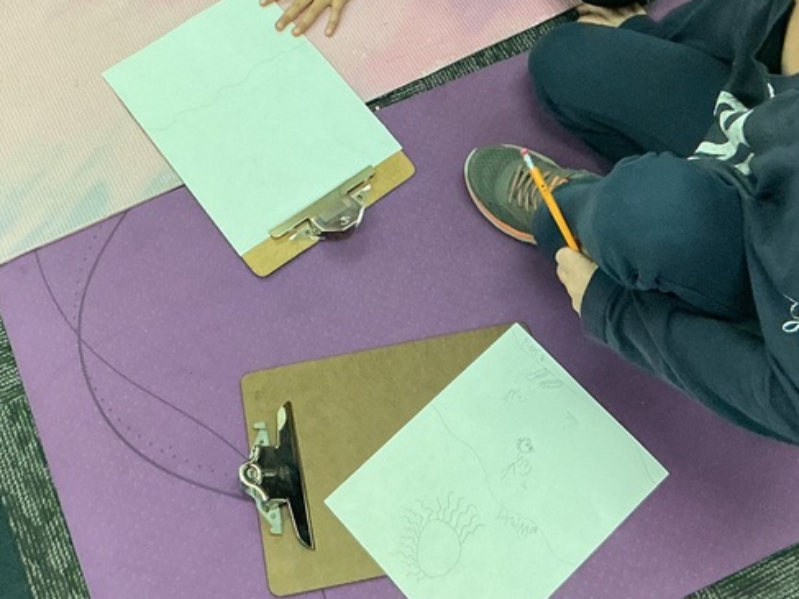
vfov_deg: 23.4
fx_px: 1408
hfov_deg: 31.7
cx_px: 364
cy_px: 66
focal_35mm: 61
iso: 200
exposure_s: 1/60
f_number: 1.8
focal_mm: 3
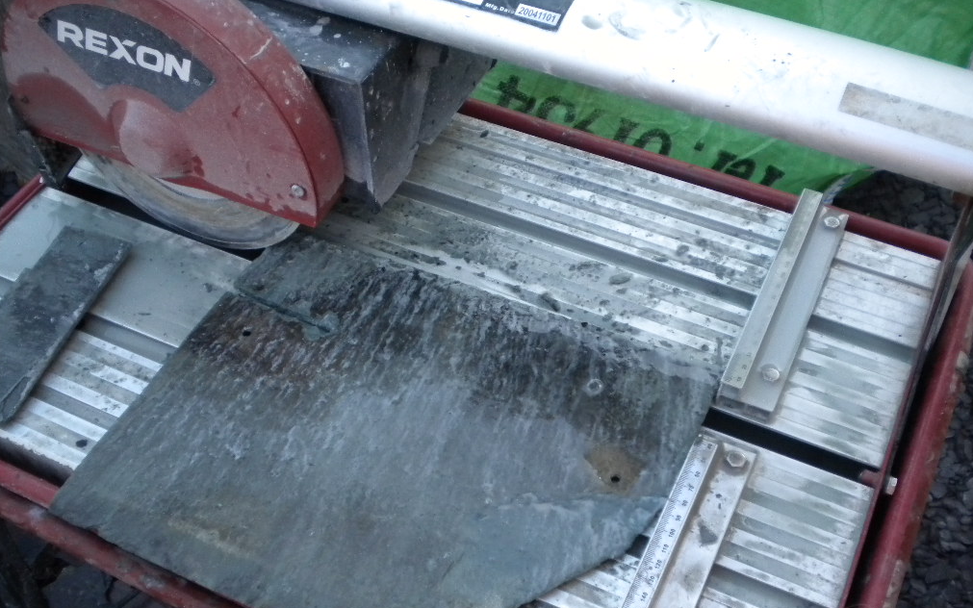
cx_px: 485
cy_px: 329
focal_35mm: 44
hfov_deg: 45.3
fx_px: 1167
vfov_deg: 29.2
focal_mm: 7.4
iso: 400
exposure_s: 1/490
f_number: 3.5
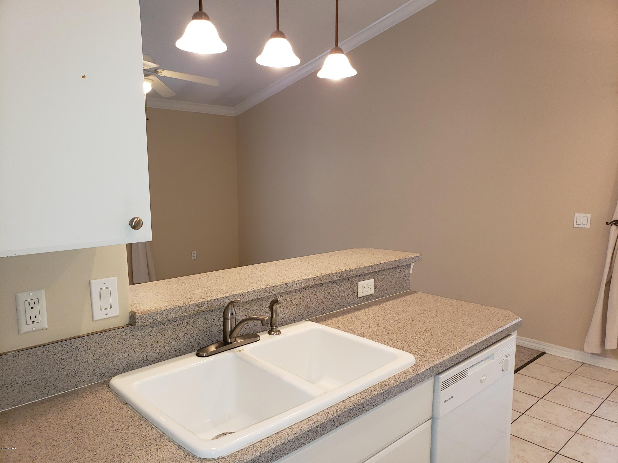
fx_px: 464
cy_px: 232
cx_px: 309
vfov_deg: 53.1
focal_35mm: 26
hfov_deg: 67.3
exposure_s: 1/24
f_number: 2.4
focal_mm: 4.3
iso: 100
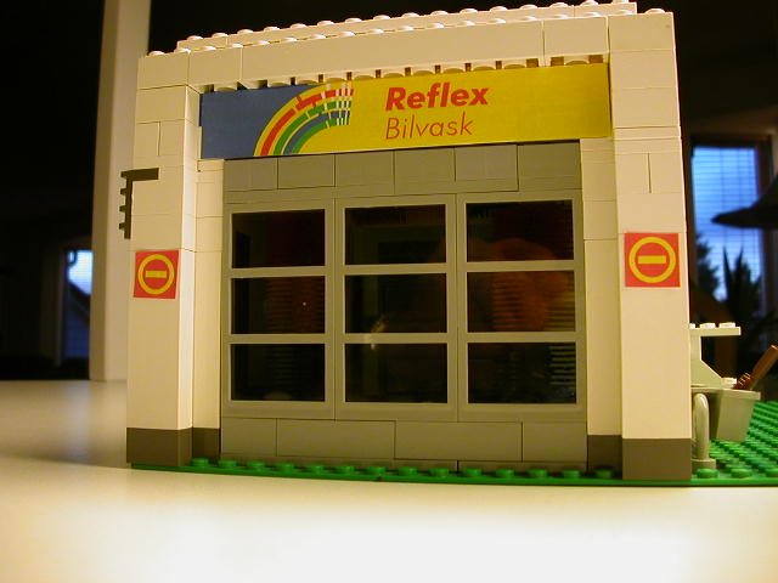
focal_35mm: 37
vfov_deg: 38.7
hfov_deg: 50.1
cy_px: 292
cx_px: 389
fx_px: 832
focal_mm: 5.6
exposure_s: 1/17.2
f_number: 2.7
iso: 100
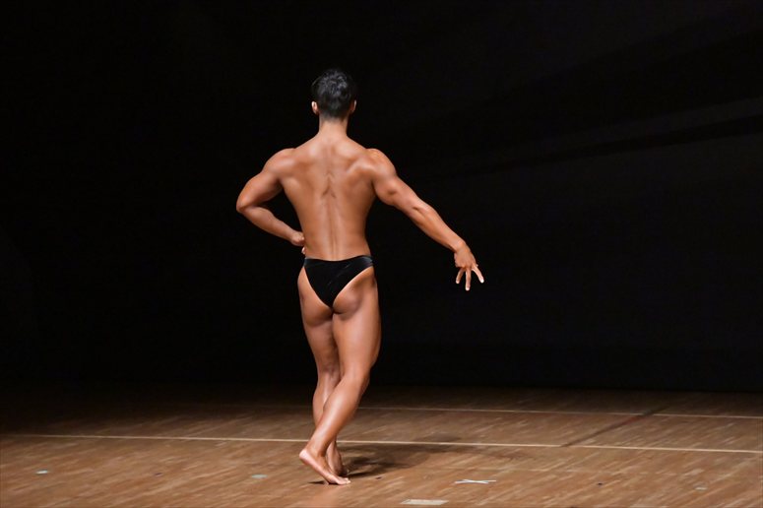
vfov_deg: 5.4
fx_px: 5402
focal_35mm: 255
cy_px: 254
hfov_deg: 8.1
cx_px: 382
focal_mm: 170
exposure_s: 1/400
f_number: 5.6
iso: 12800
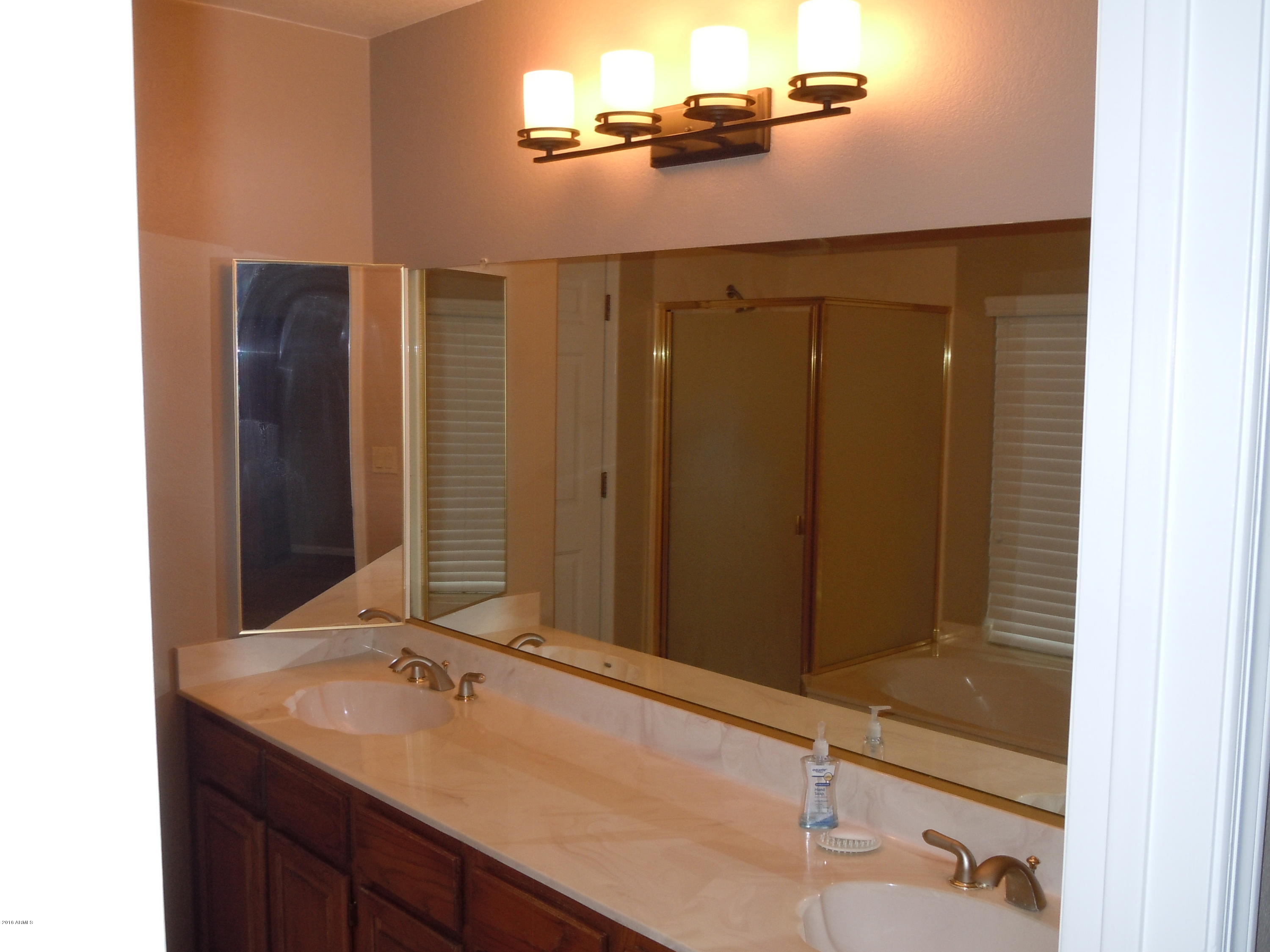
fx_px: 1211
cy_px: 476
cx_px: 635
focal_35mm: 33
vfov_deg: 42.9
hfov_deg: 55.4
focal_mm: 5.9
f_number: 4
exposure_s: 1/30
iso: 200
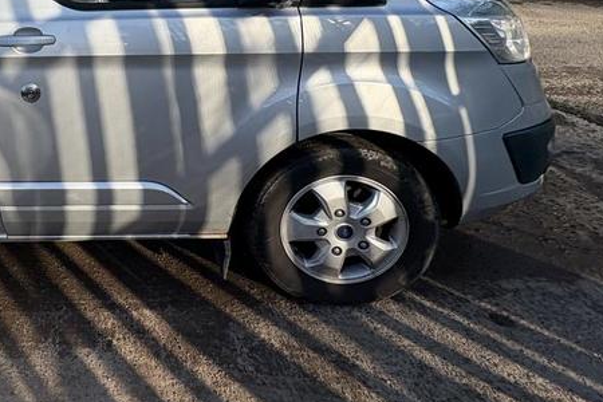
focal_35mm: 29
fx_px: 486
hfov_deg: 53.9
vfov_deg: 40.6
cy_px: 21
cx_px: 40
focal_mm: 2.22
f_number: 2.2
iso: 40
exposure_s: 1/1048
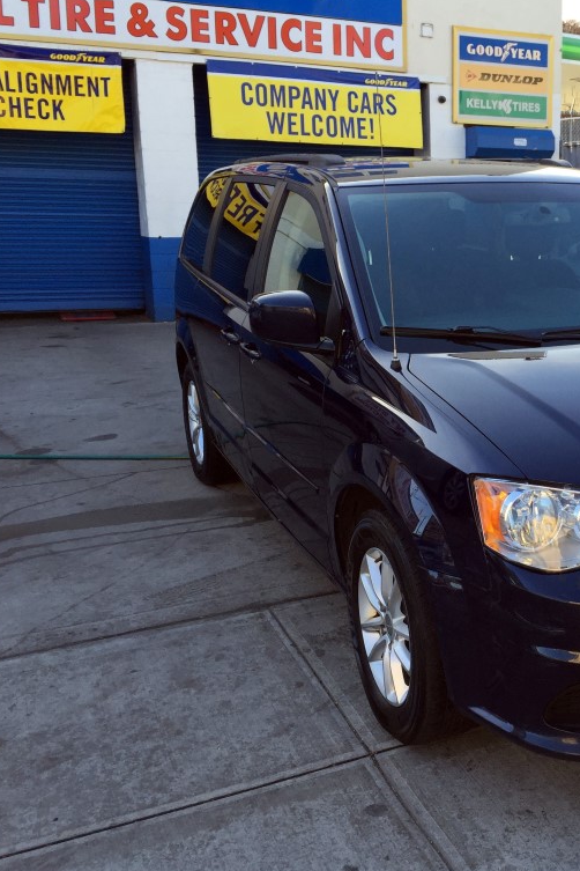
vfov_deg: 47.4
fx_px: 991
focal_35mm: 41
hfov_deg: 30.9
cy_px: 436
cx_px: 538
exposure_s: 1/280
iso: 32
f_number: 2.2
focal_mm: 4.15
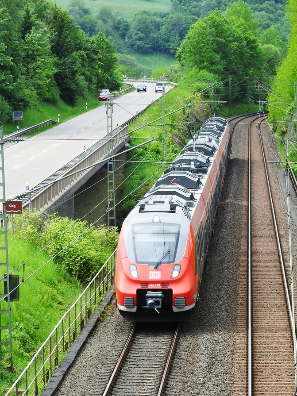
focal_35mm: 181
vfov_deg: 10.9
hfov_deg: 8.2
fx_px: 2071
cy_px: 199
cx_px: 191
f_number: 5
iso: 100
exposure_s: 1/125
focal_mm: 24.2
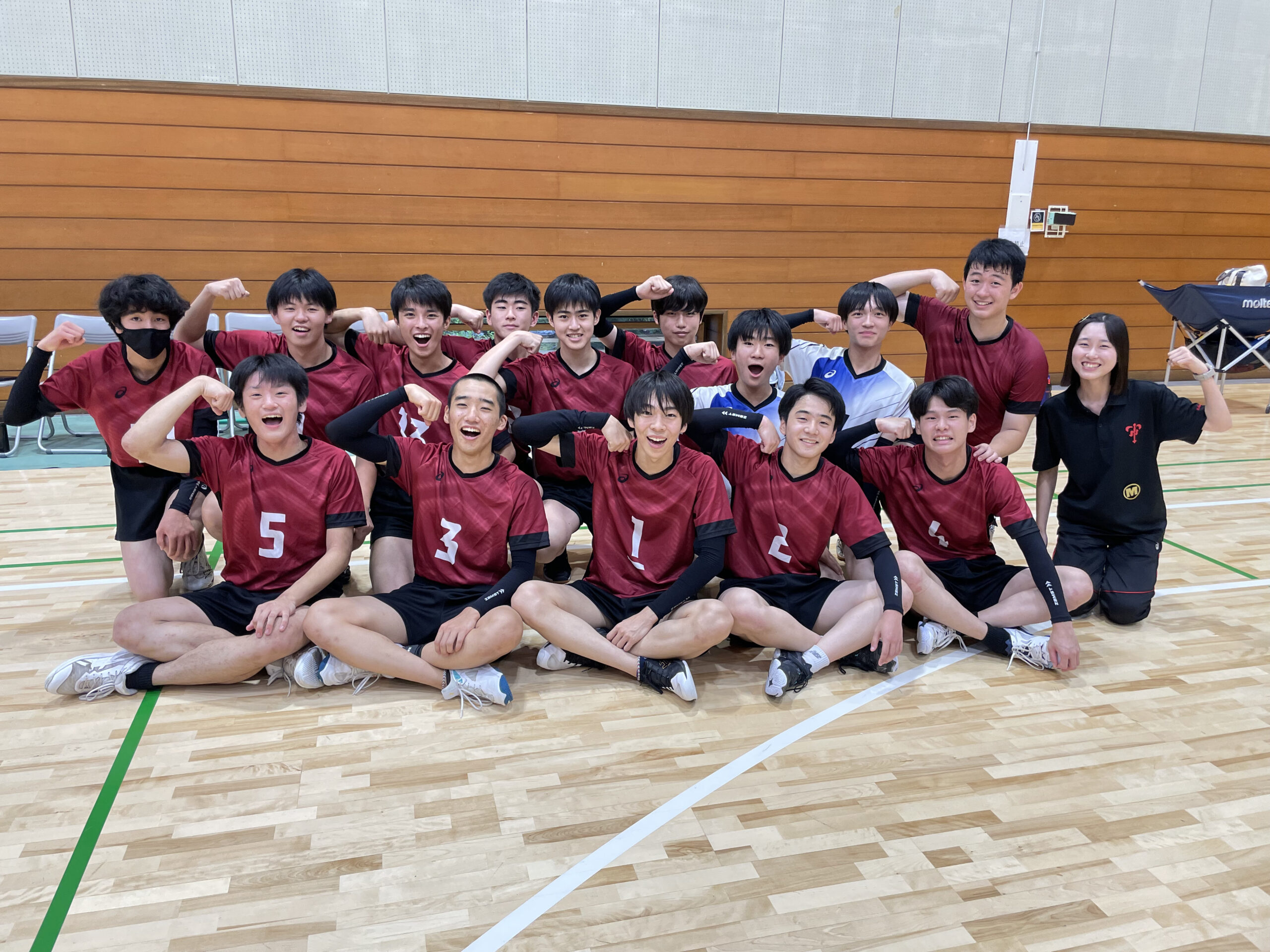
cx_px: 635
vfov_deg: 53.1
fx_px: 954
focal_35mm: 26
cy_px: 476
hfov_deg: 67.3
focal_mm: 4.2
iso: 100
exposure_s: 1/100
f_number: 1.6
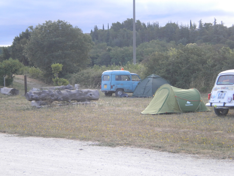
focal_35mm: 105
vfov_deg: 14.1
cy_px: 88
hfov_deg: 18.7
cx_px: 117
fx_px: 710
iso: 249
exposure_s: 1/125
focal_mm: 18.9
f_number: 5.9
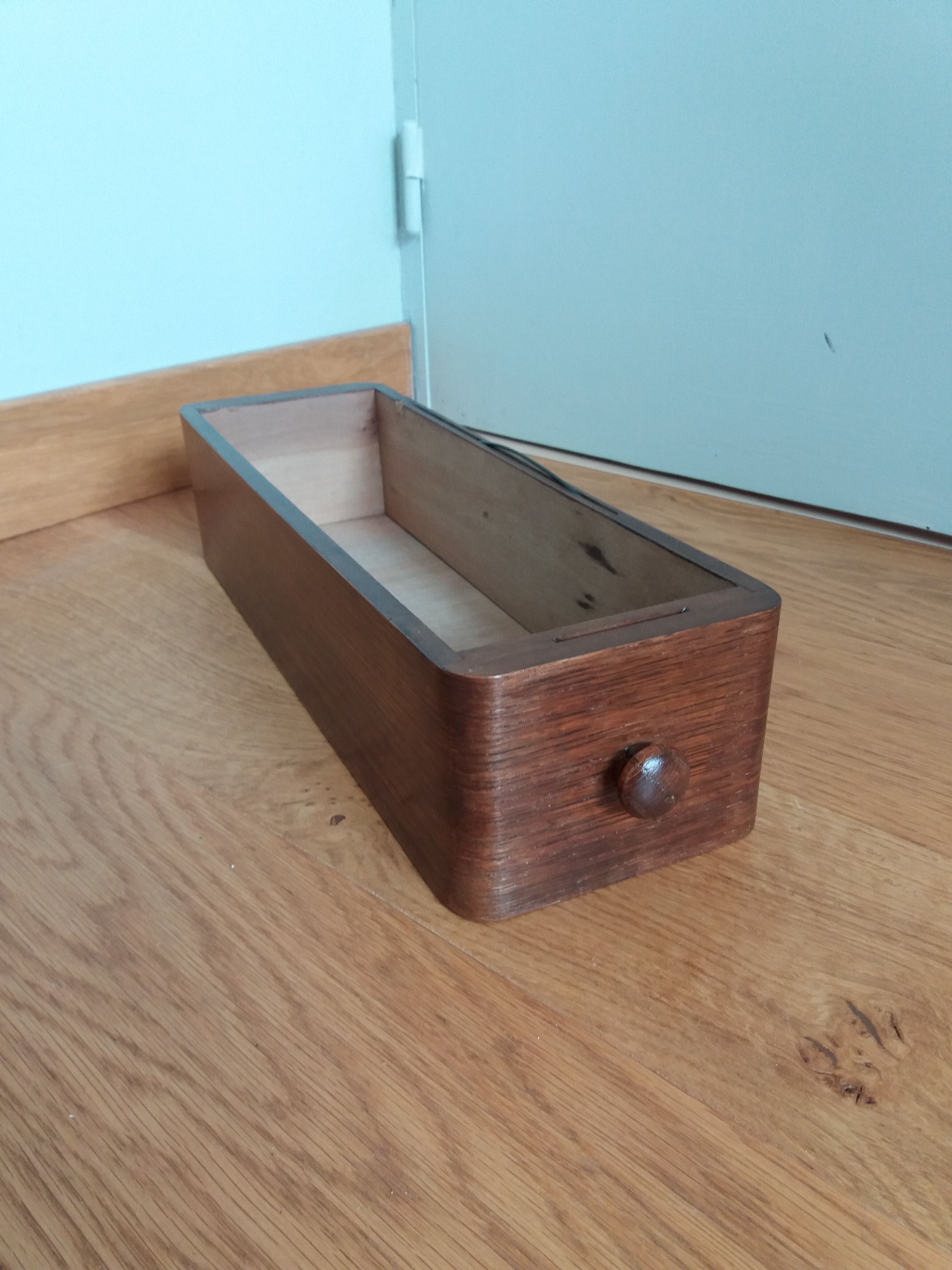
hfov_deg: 49.7
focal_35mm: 28
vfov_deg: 63.4
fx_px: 1027
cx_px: 476
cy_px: 635
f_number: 1.9
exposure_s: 1/33
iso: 100
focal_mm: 3.7
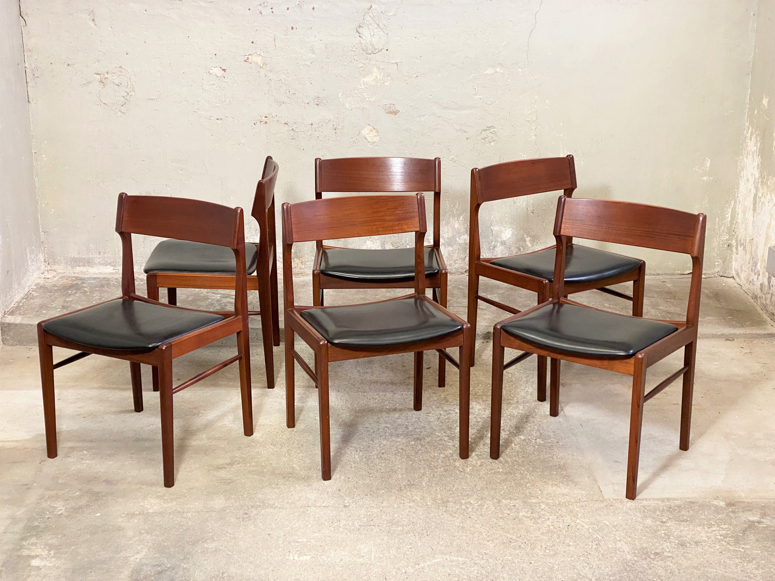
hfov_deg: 36.8
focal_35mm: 52
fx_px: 1164
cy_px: 290
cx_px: 388
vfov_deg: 28.0
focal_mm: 6
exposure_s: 1/50
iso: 200
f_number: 2
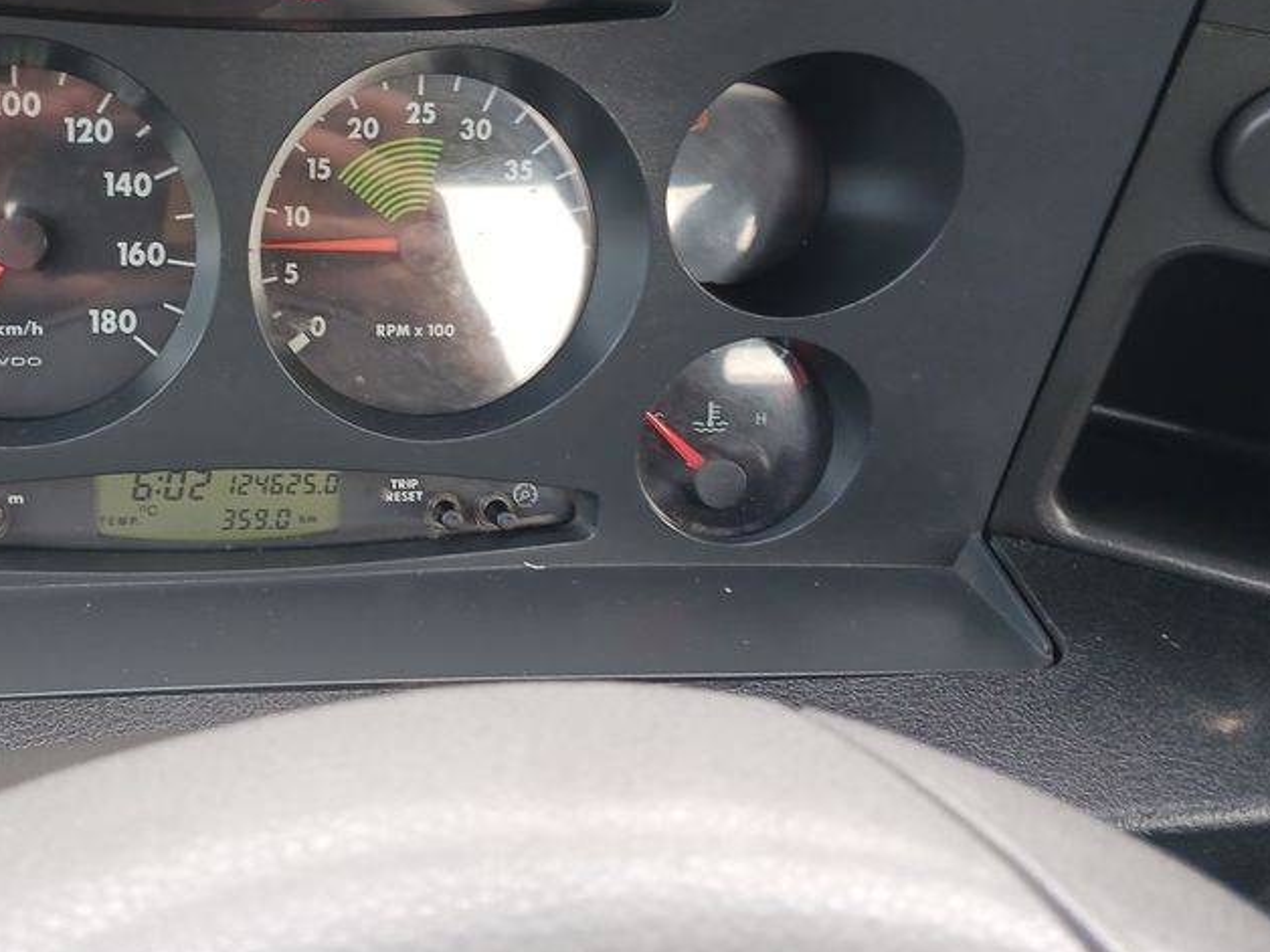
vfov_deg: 32.6
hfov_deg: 41.6
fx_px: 1614
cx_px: 313
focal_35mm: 44
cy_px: 329
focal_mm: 4
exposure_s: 1/50
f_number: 1.8
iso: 100
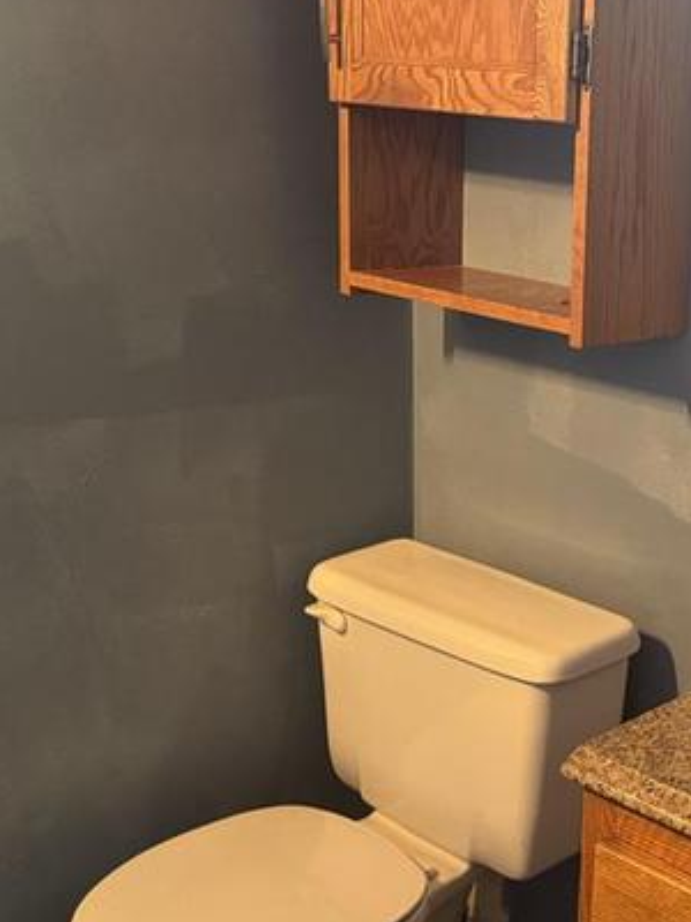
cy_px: 551
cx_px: 656
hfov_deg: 28.7
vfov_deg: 39.5
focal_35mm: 48
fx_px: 1278
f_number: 1.78
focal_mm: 6.76
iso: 500
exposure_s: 1/60
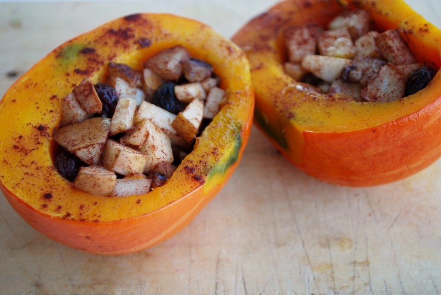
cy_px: 148
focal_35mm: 66
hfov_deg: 30.5
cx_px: 220
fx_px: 810
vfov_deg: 20.7
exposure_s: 1/40
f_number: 5.3
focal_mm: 44
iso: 200
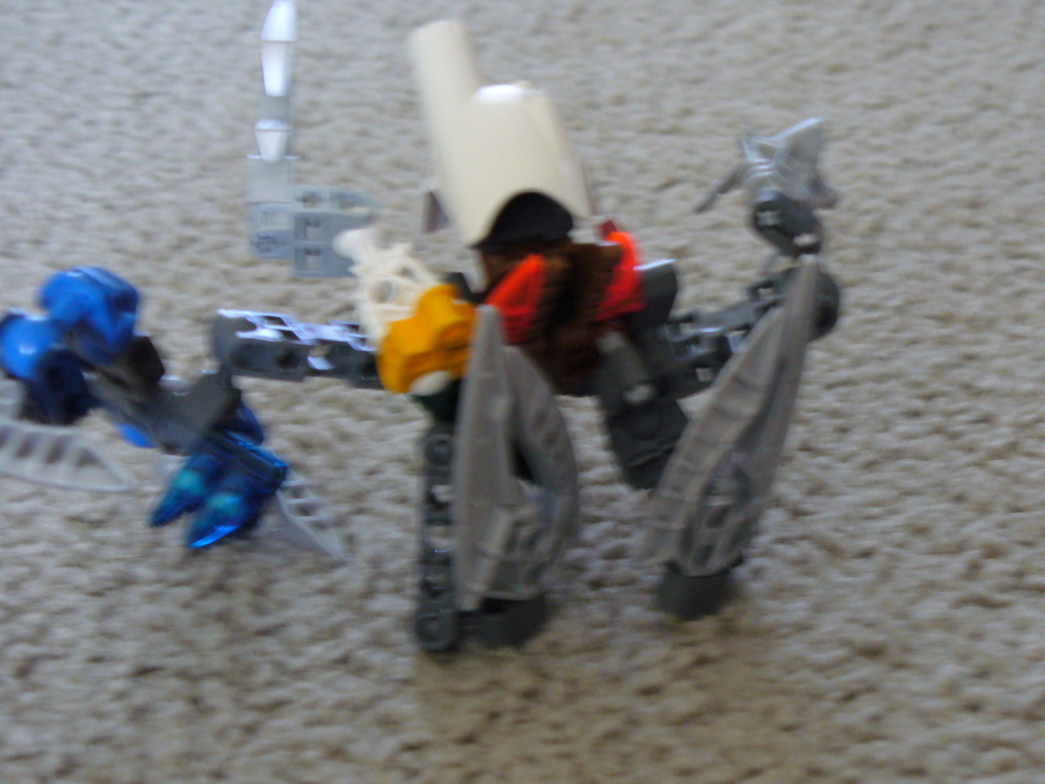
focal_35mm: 88
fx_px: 2657
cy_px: 392
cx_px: 522
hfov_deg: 22.3
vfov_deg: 16.8
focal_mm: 14.5
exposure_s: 1/13
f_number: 3.4
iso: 200
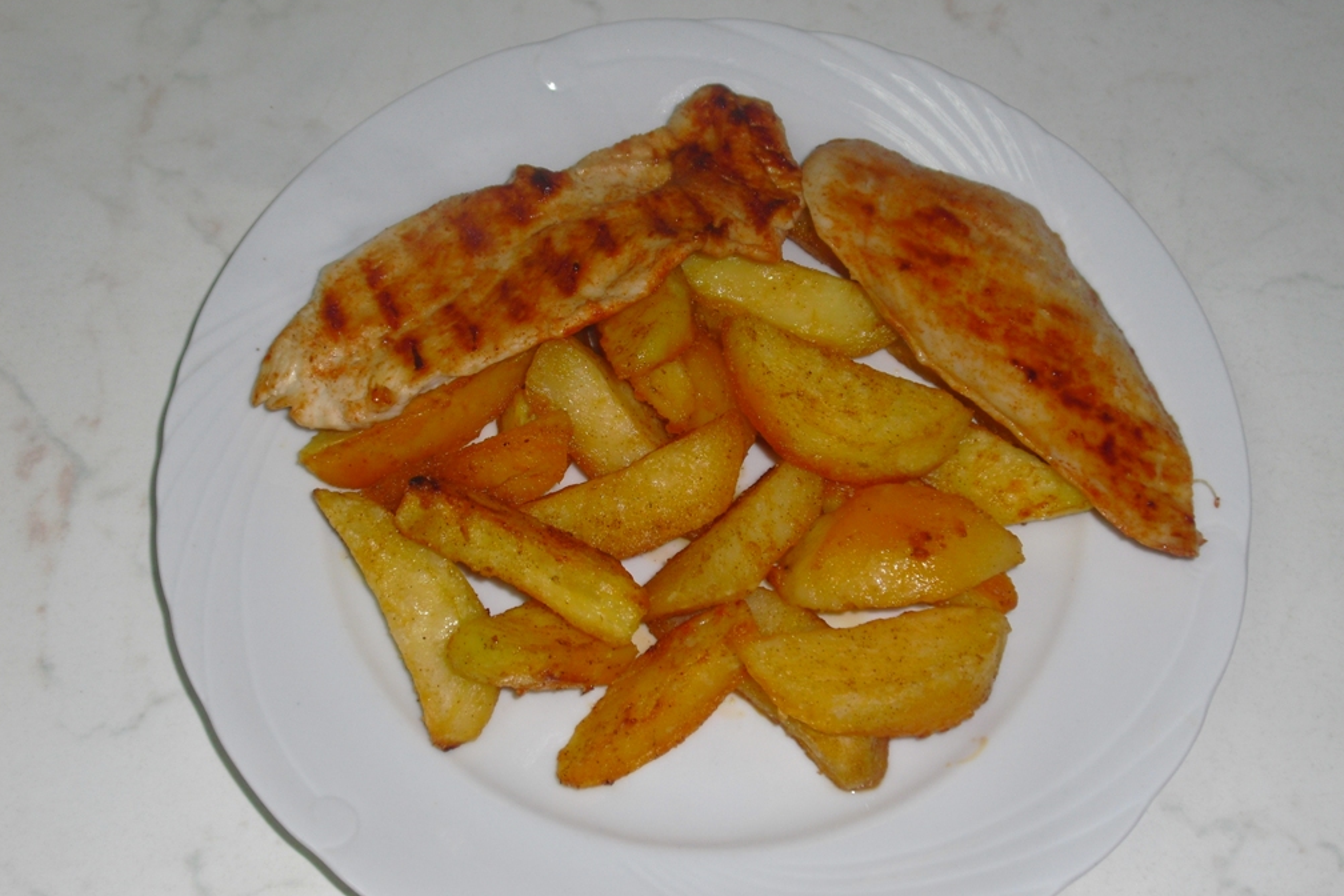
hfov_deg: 35.6
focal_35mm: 56
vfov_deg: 24.2
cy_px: 428
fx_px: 2091
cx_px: 673
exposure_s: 1/60
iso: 100
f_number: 3.8
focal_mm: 9.4
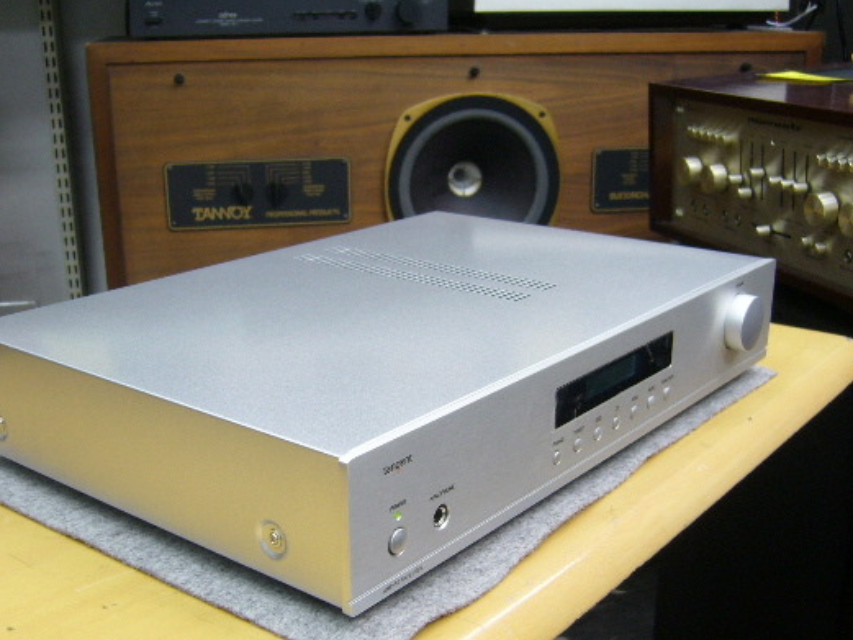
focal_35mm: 43
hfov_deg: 43.8
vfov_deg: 33.5
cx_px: 391
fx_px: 1060
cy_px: 375
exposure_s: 1/15
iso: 100
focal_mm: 5.8
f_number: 2.8
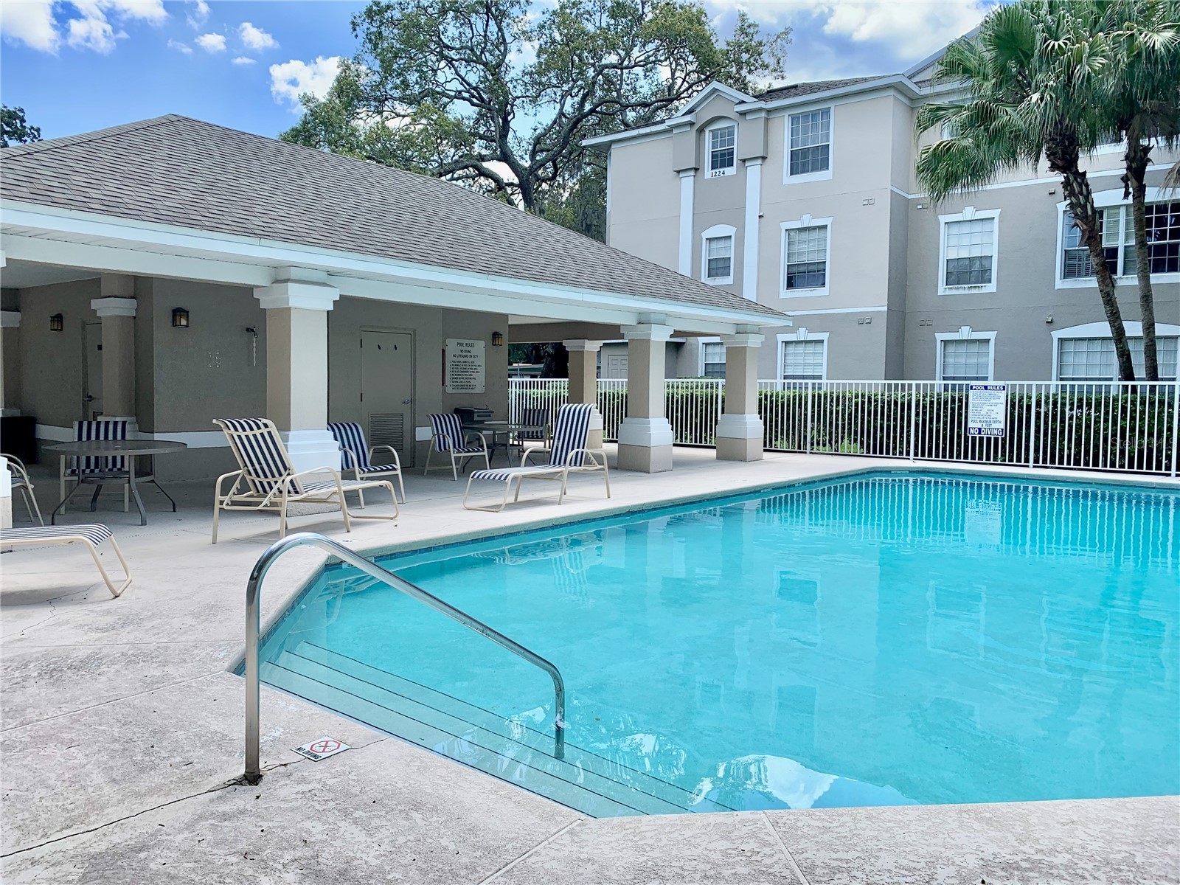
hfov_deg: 67.3
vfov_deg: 53.1
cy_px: 442
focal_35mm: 26
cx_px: 590
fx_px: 886
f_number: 1.8
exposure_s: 1/864
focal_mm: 4.25
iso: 25
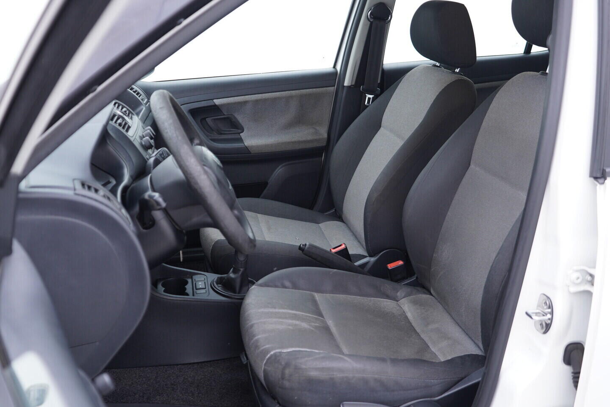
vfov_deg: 36.9
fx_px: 610
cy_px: 204
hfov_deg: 53.1
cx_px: 305
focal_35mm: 36
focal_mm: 24
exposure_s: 1/40
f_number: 2.8
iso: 160
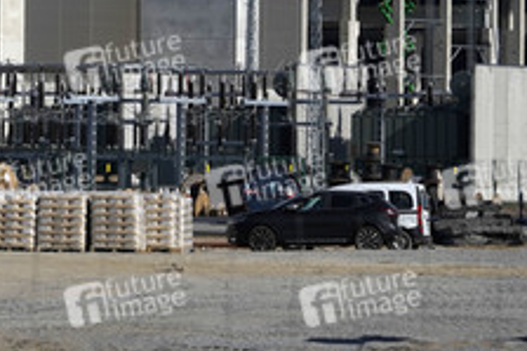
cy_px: 5
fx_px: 5895
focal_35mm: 403
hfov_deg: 5.1
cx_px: 62
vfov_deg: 3.4
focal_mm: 200
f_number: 9
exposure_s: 1/4000
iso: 640
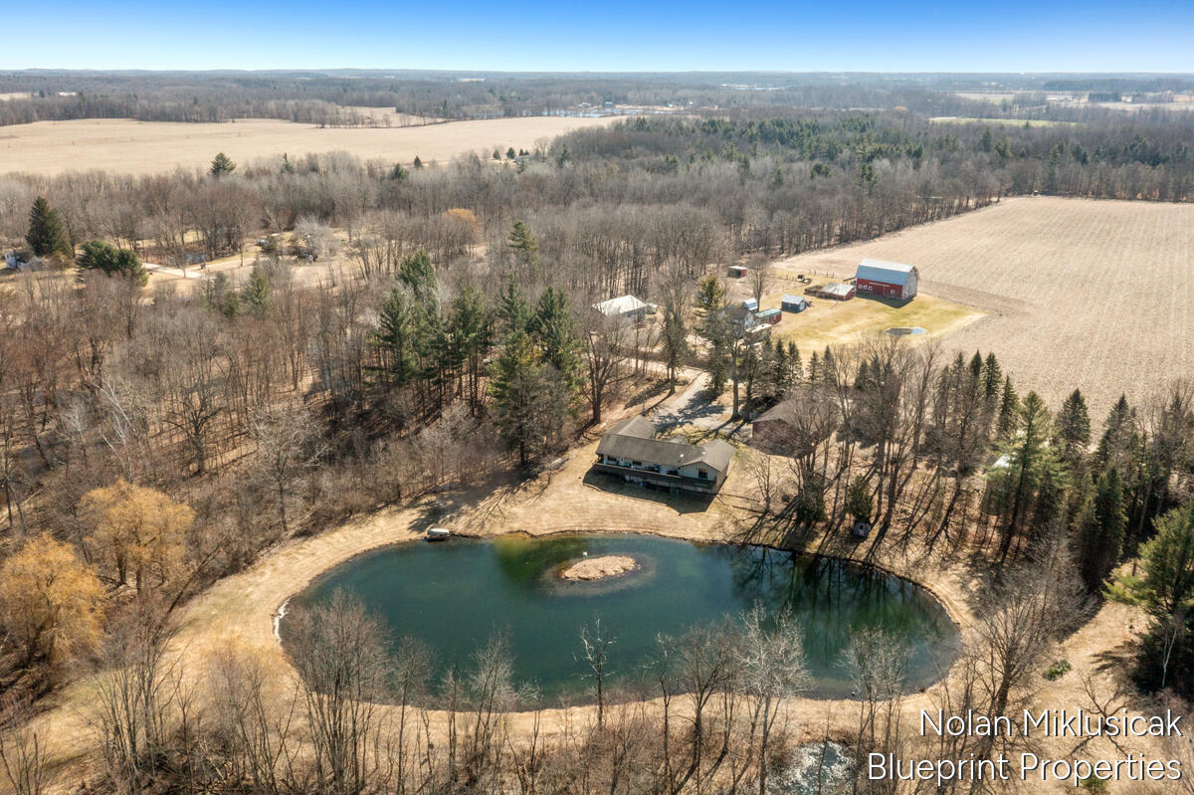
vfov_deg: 46.4
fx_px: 928
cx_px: 597
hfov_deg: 65.5
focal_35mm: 28
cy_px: 398
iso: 200
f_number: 11
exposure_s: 1/400
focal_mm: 10.26
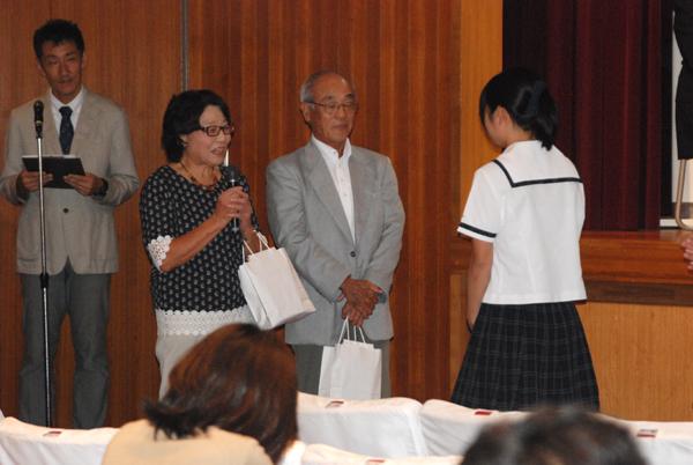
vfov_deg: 8.3
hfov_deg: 12.4
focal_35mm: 165
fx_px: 3181
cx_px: 346
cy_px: 232
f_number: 5.6
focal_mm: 110
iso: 1600
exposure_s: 1/60
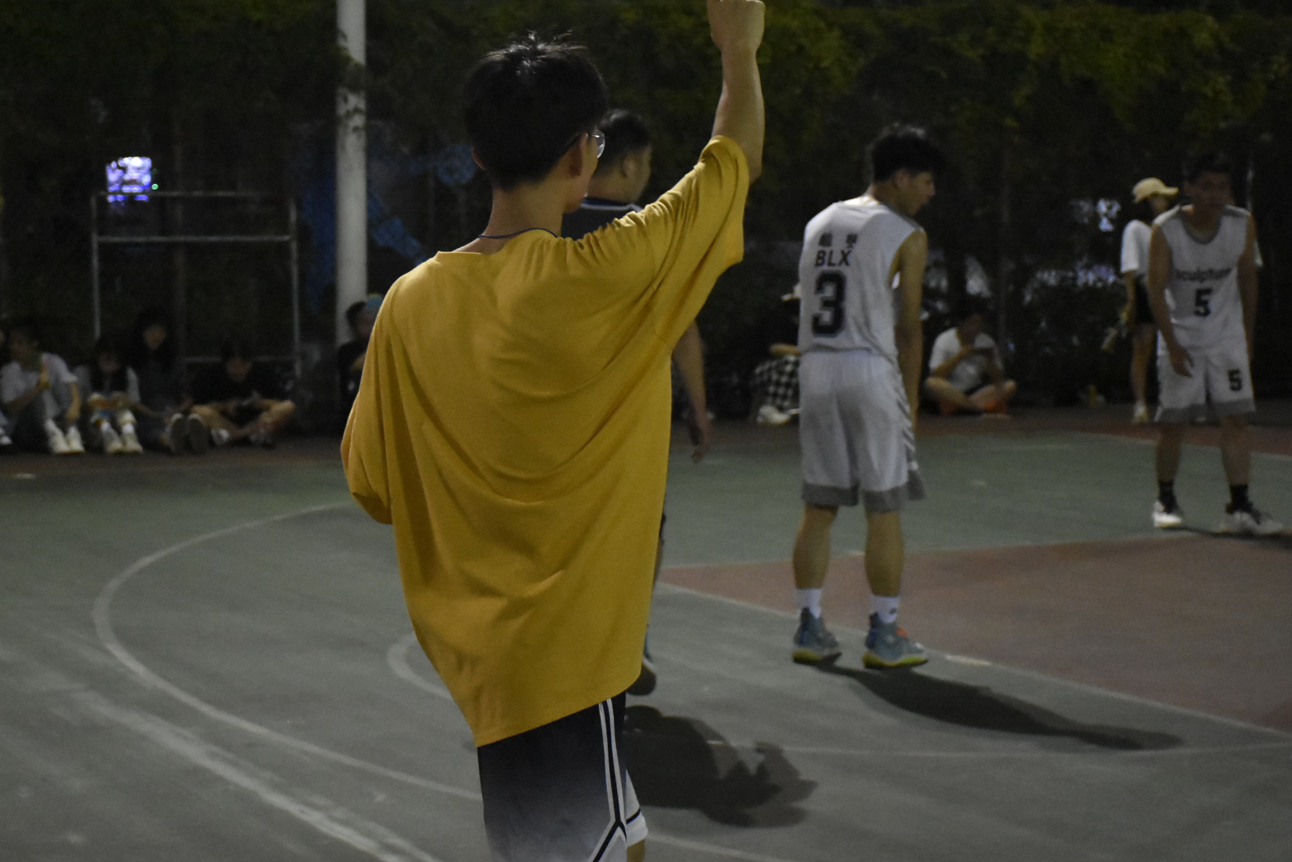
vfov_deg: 15.7
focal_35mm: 87
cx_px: 513
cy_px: 375
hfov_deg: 23.3
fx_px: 3123
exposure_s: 1/200
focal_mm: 48
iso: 8000
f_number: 4.5
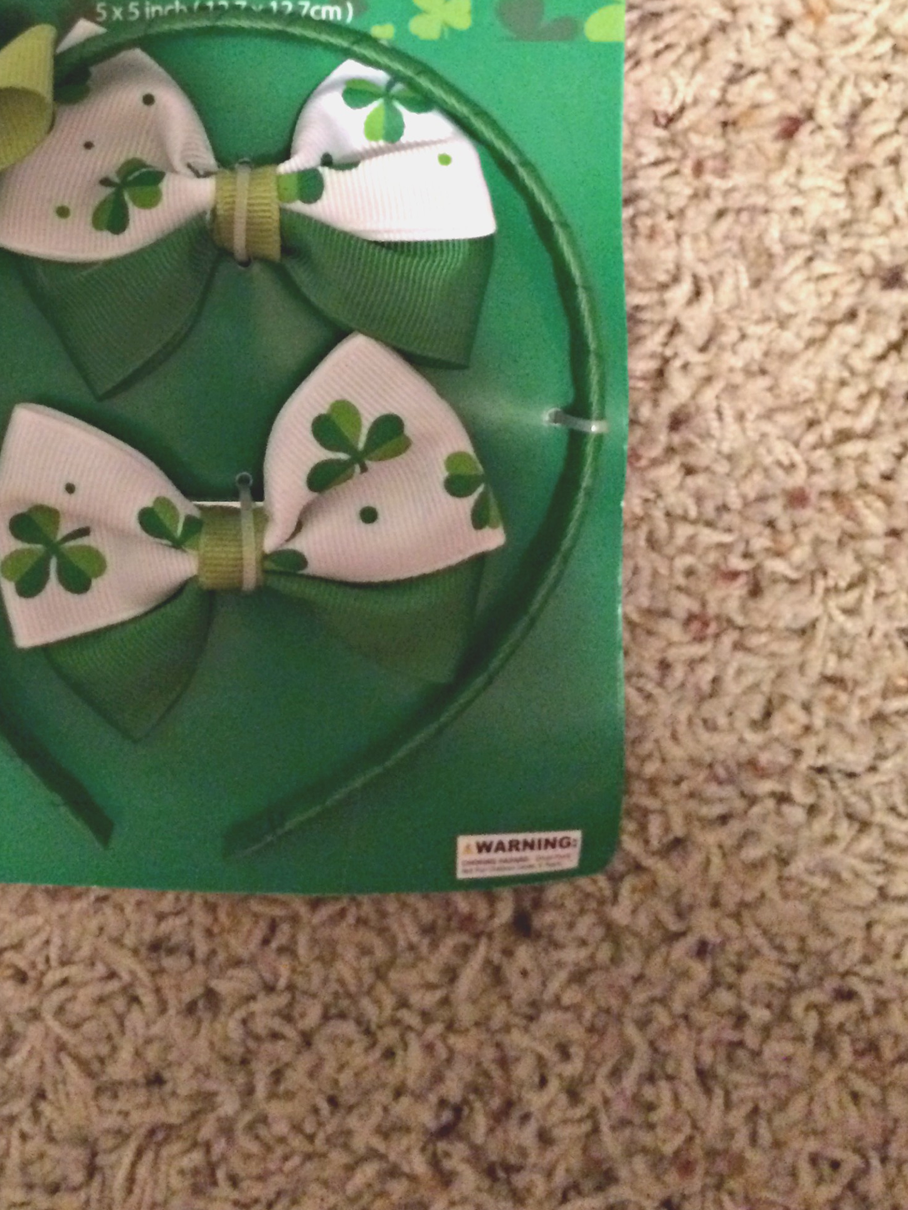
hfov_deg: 30.5
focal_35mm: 47
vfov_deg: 38.9
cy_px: 244
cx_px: 253
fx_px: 1643
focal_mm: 4.15
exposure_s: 1/15
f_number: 2.2
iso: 400
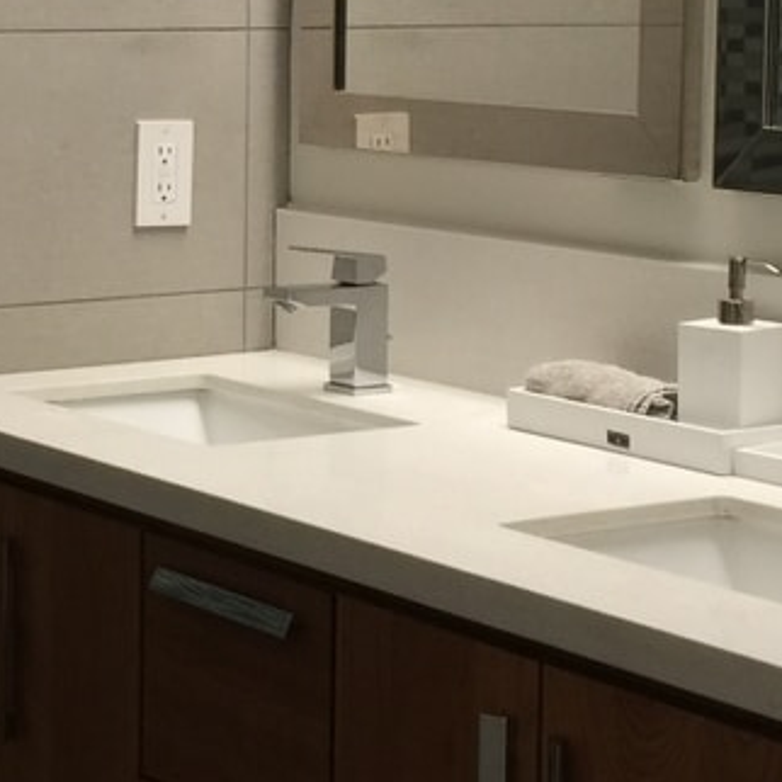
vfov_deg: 16.3
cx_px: 11
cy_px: 172
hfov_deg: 16.1
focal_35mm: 106
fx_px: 2709
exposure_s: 1/15
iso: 32
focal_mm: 4.15
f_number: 2.2
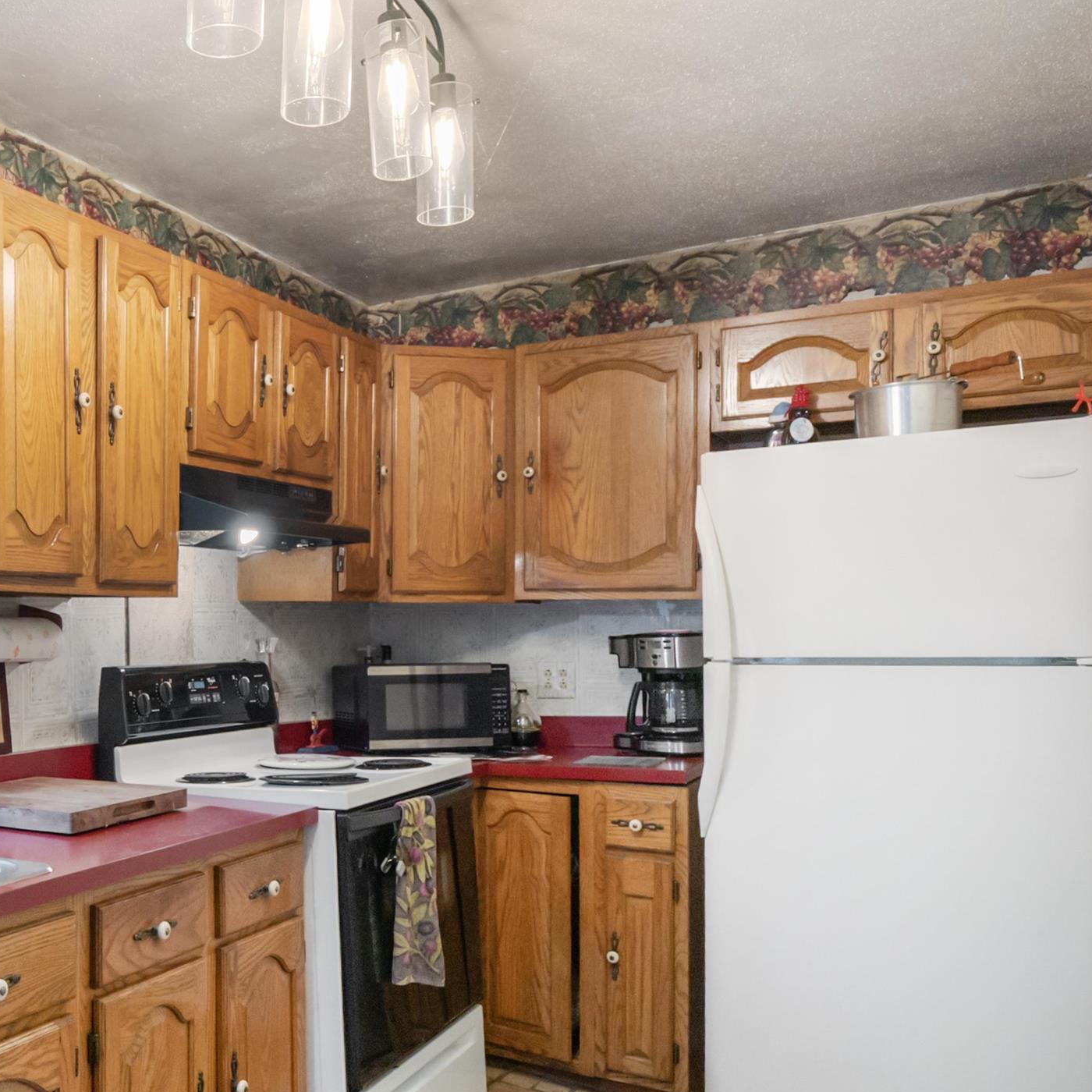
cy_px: 522
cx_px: 112
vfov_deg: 52.5
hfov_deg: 47.3
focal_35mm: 31
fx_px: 1106
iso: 800
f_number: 2.8
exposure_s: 1/60
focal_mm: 8
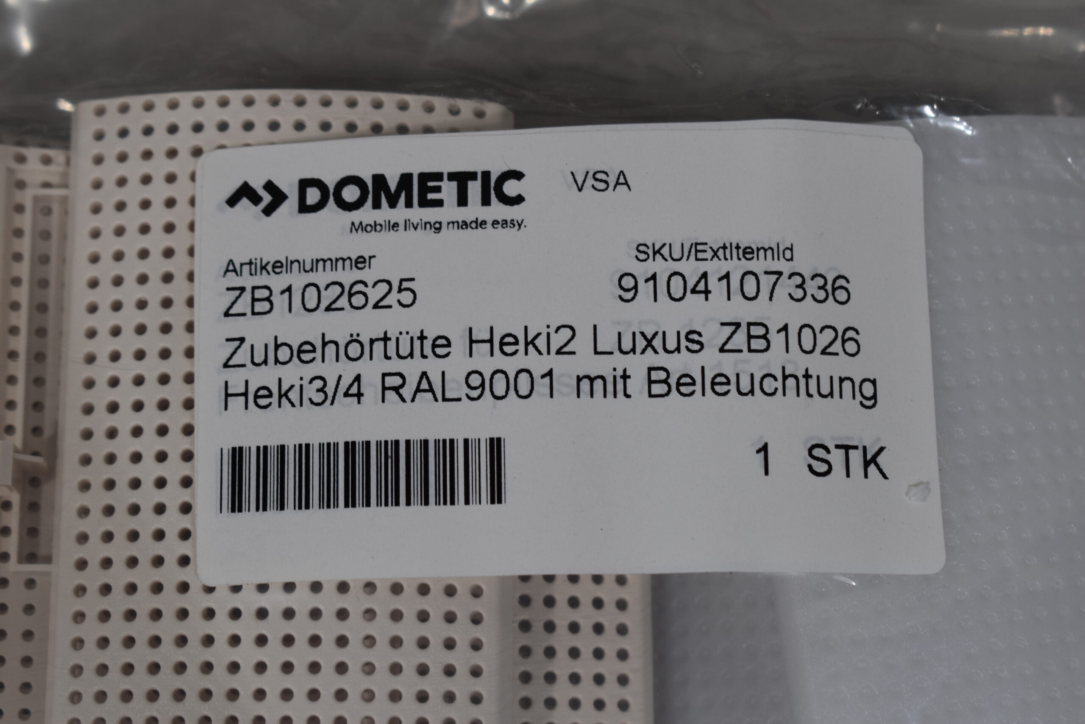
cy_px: 362
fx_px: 2486
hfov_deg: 24.6
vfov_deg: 16.6
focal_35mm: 82
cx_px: 542
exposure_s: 1/60
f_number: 8
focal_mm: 55
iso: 200
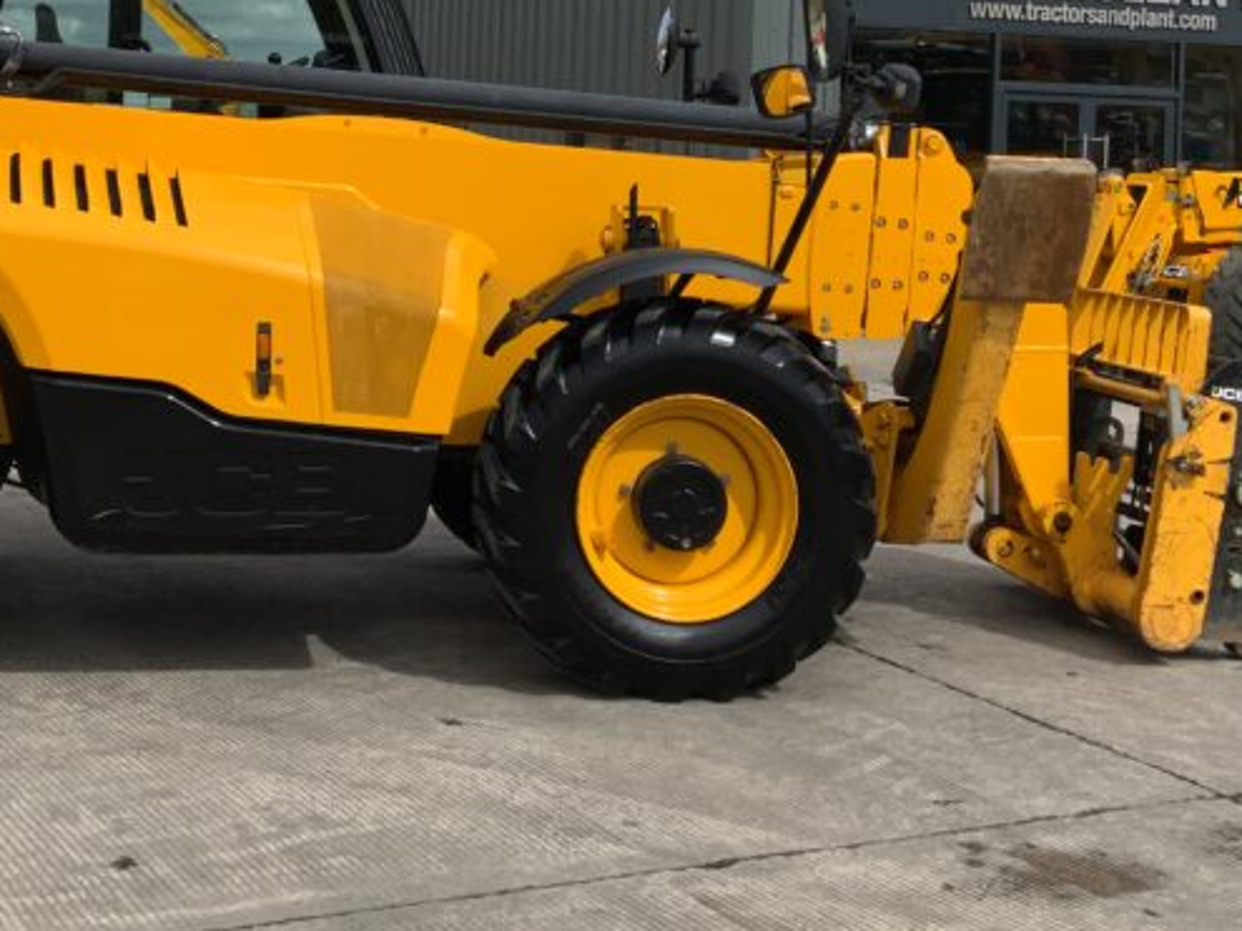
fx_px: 2152
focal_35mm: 60
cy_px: 133
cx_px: 424
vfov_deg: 23.9
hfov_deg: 32.0
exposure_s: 1/2801
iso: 20
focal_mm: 3
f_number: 1.8
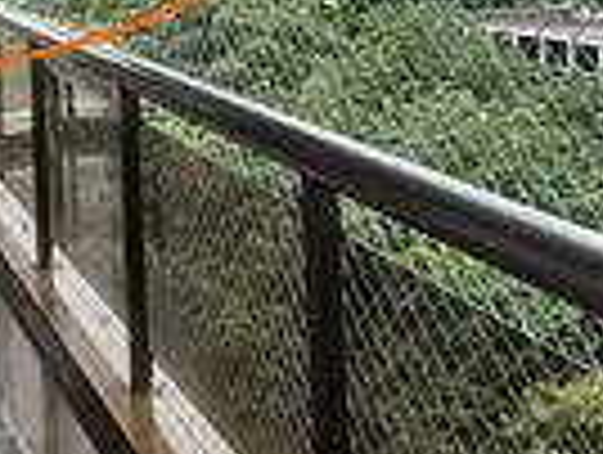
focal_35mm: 58
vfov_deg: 23.3
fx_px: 1012
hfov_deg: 27.3
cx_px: -198
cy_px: -81
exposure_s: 1/237
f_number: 2.2
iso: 40
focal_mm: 1.42
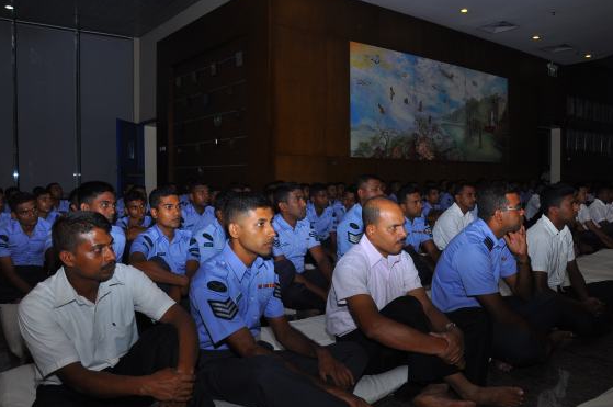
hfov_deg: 63.7
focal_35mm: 29
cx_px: 305
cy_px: 207
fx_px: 493
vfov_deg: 44.8
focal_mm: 18
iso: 400
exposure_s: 1/160
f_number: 7.1
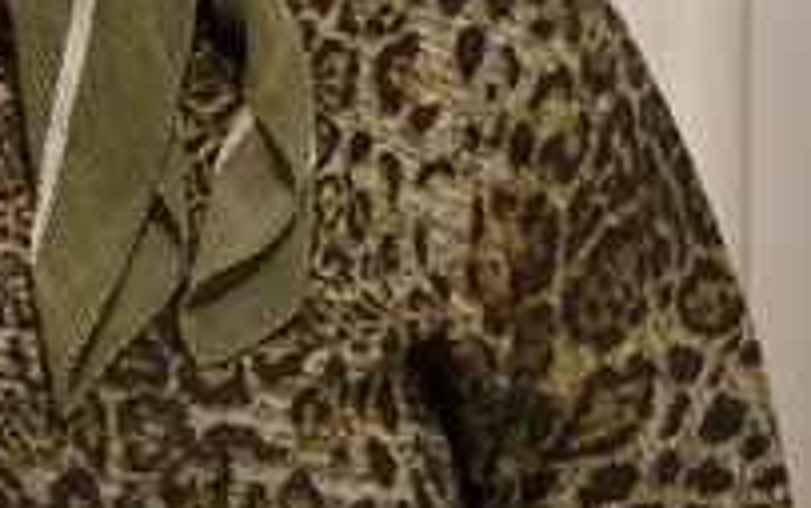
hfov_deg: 8.3
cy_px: -182
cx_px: -507
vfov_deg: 5.3
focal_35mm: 247
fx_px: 5461
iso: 1000
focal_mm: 32
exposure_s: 1/125
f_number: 4
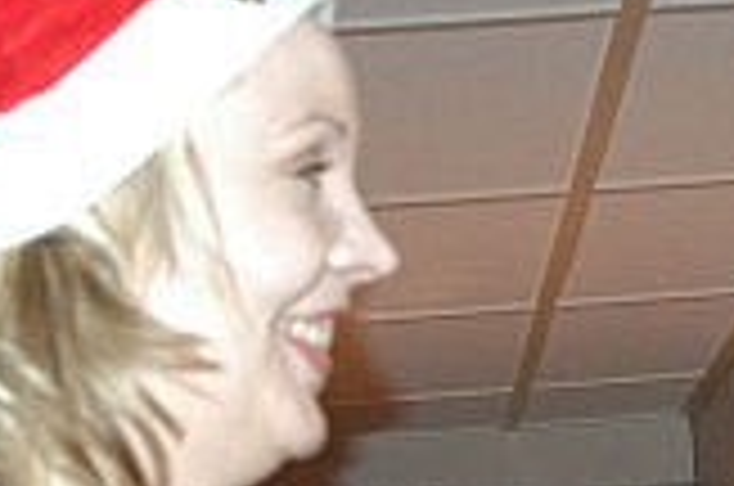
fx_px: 3273
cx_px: 644
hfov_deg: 12.7
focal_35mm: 161
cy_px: 117
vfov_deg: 8.5
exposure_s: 1/60
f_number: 5
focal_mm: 29
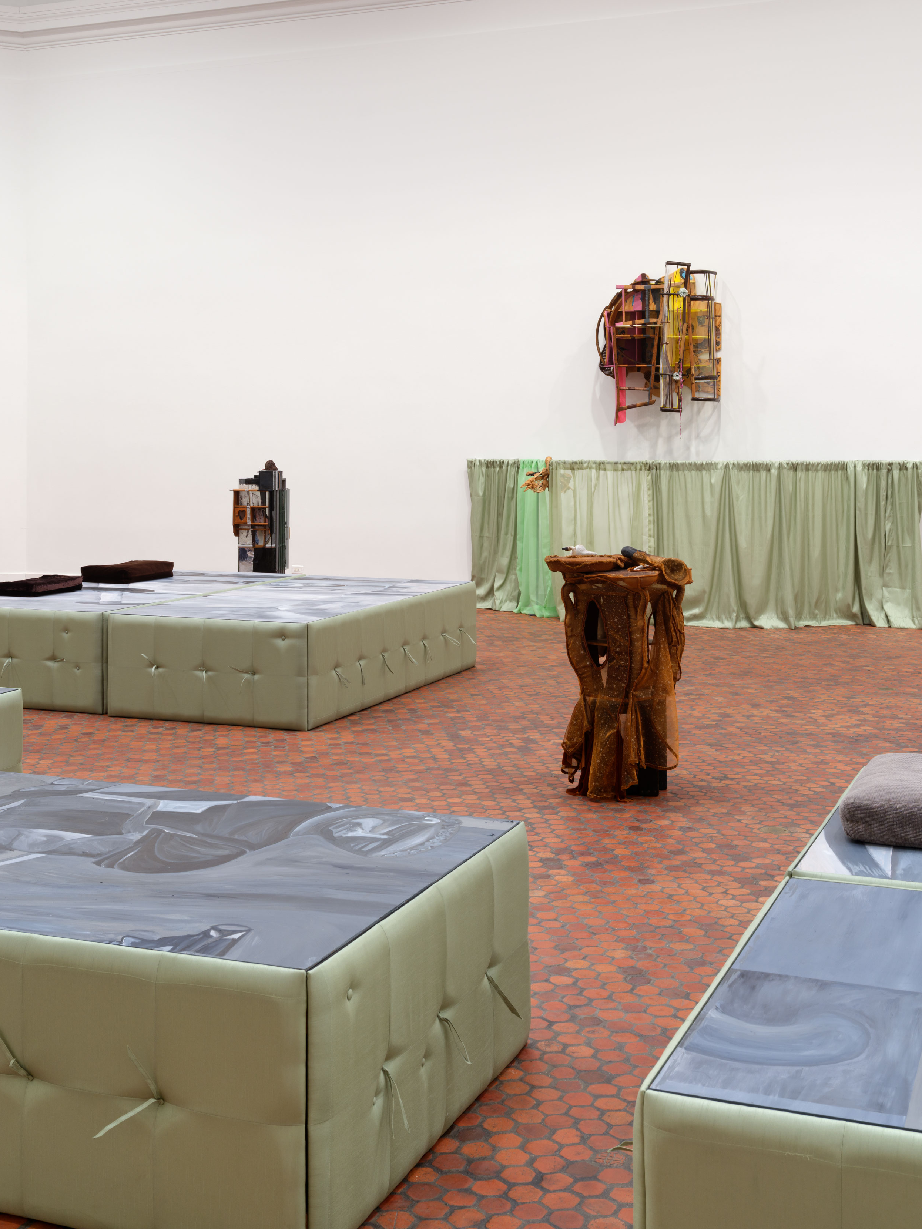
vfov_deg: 44.8
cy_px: 606
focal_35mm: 42
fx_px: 1491
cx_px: 467
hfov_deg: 34.4
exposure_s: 1/1.25
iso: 100
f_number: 16
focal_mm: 38.9
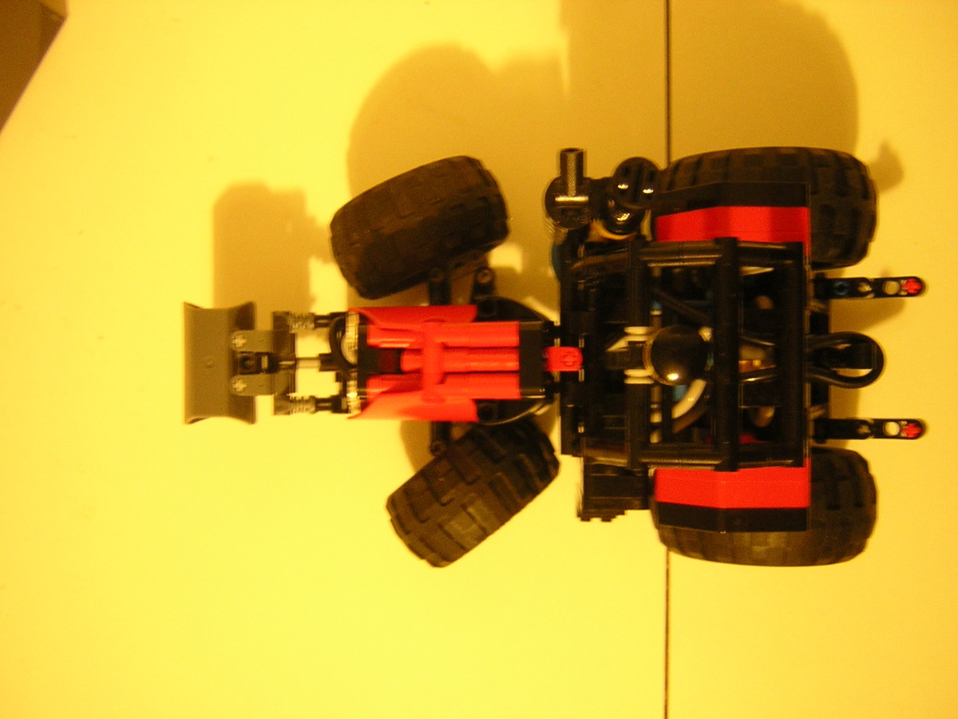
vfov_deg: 39.7
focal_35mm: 36
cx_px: 479
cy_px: 360
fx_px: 996
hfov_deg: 51.4
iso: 320
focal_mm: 4.7
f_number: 2.6
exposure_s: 1/2.9
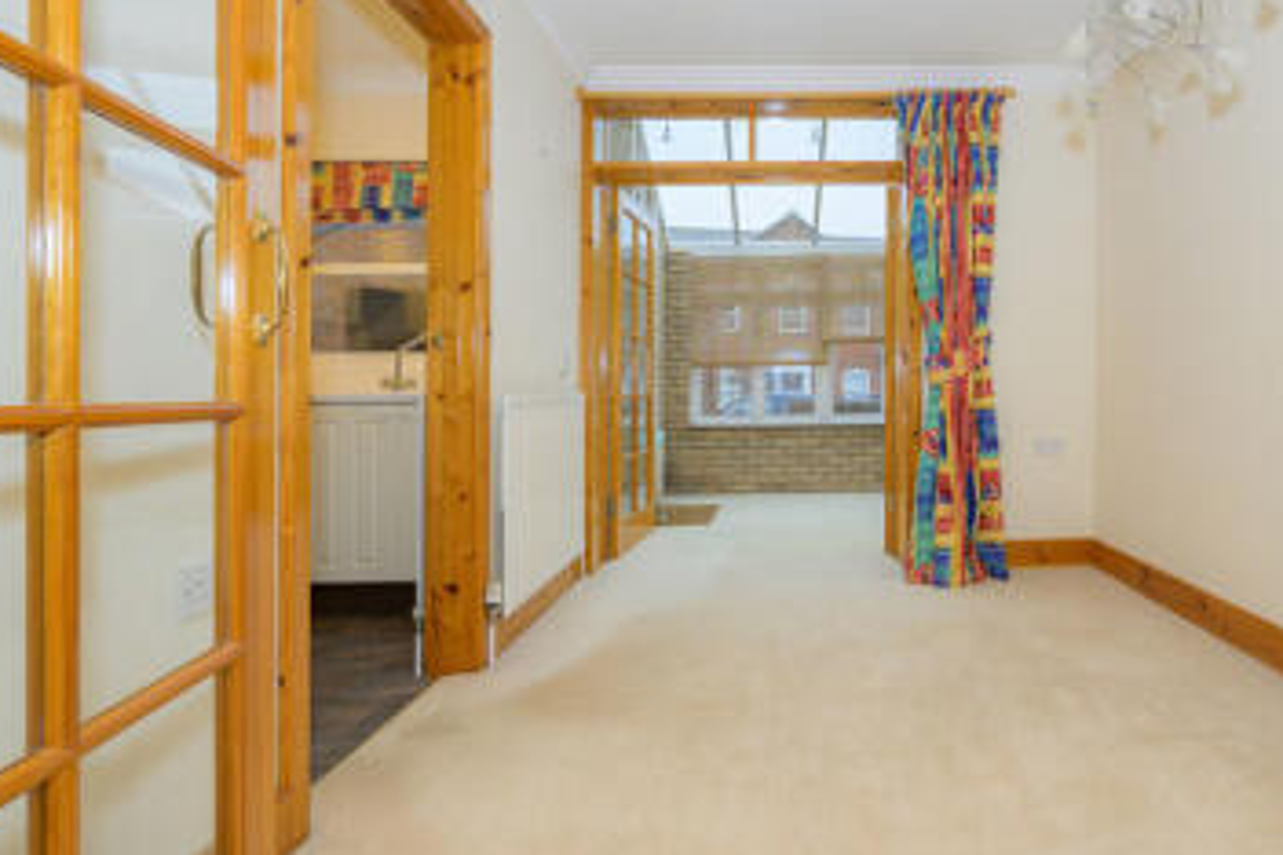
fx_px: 677
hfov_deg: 84.9
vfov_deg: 64.5
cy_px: 418
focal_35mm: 19
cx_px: 815
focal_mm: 14
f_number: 6.3
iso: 500
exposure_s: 1/125
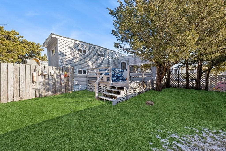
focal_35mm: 14
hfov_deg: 104.3
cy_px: 76
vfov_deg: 81.2
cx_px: 113
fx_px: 88
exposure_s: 1/320
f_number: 8
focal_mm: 14
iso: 100
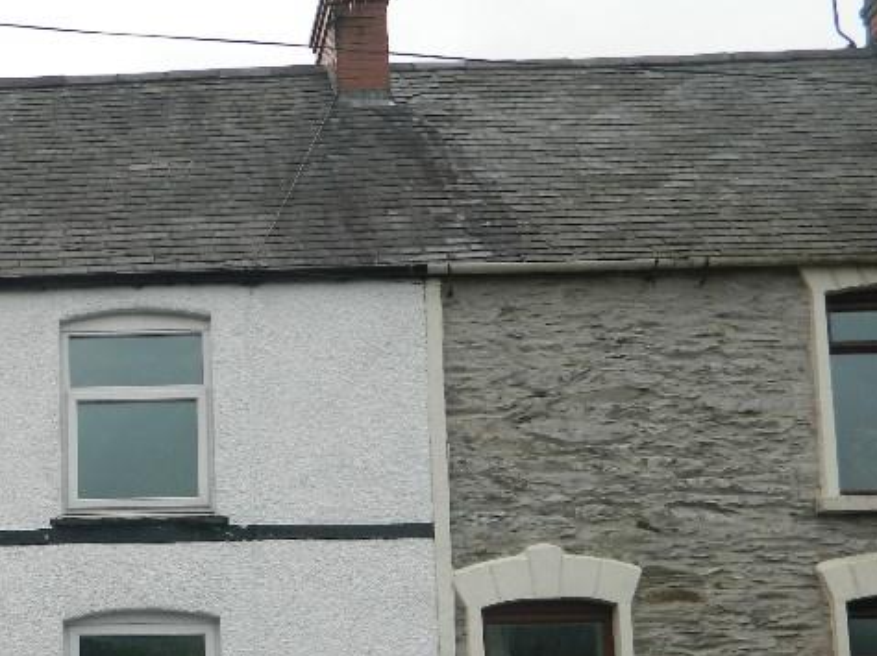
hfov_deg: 27.5
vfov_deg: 21.5
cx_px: 28
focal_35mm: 67
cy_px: 577
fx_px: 1697
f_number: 3.2
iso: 80
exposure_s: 1/400
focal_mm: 5.6
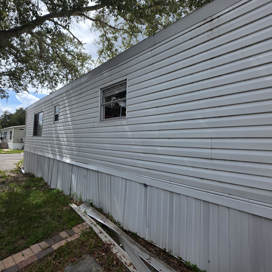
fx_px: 142
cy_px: 132
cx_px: 117
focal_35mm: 16
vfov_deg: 87.4
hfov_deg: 86.9
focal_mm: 2.2
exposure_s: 1/2296
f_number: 1.9
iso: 40
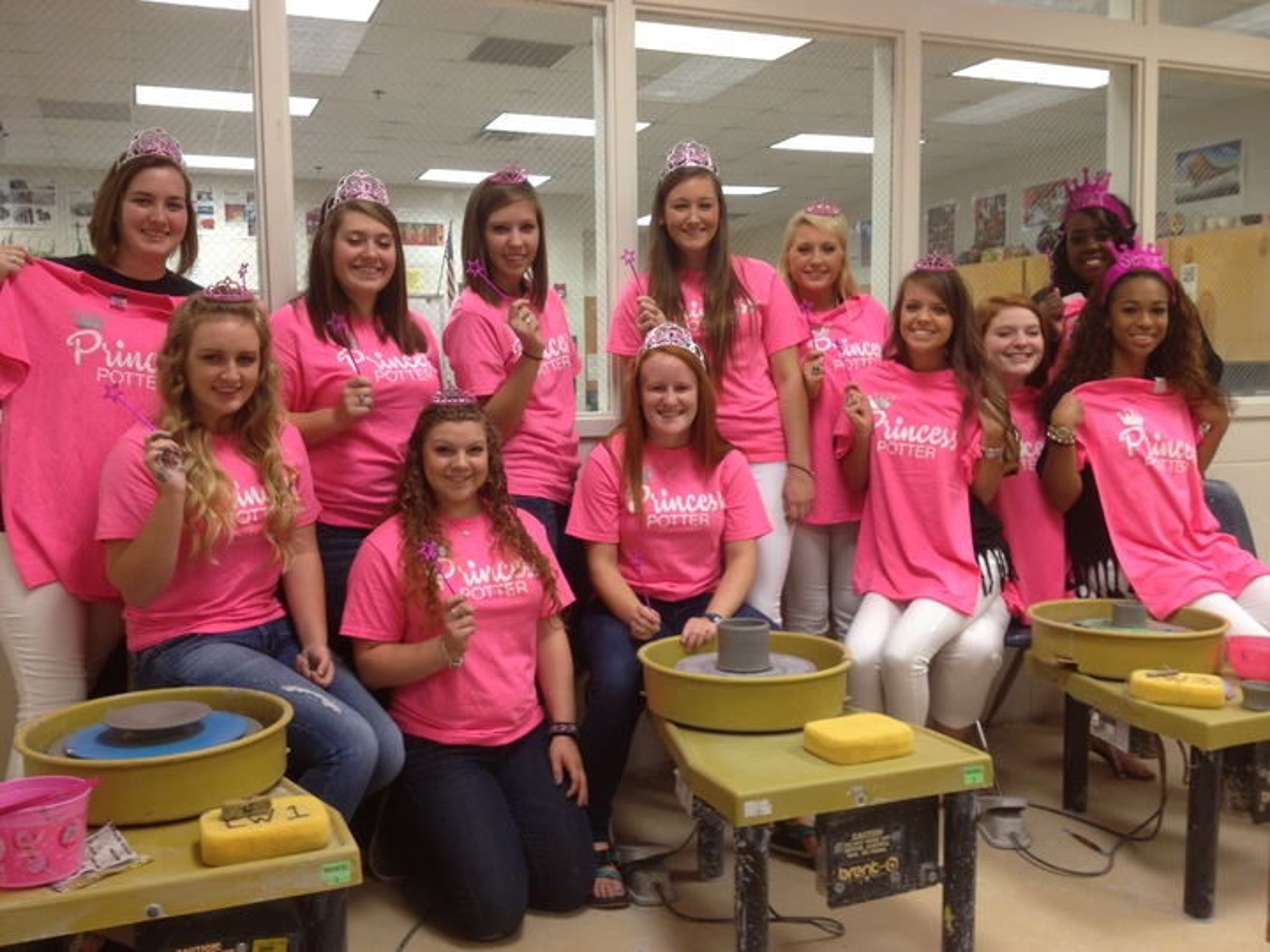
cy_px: 476
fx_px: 1284
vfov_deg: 40.7
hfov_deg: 52.6
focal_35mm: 35
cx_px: 635
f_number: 2.4
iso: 100
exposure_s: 1/20
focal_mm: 4.28
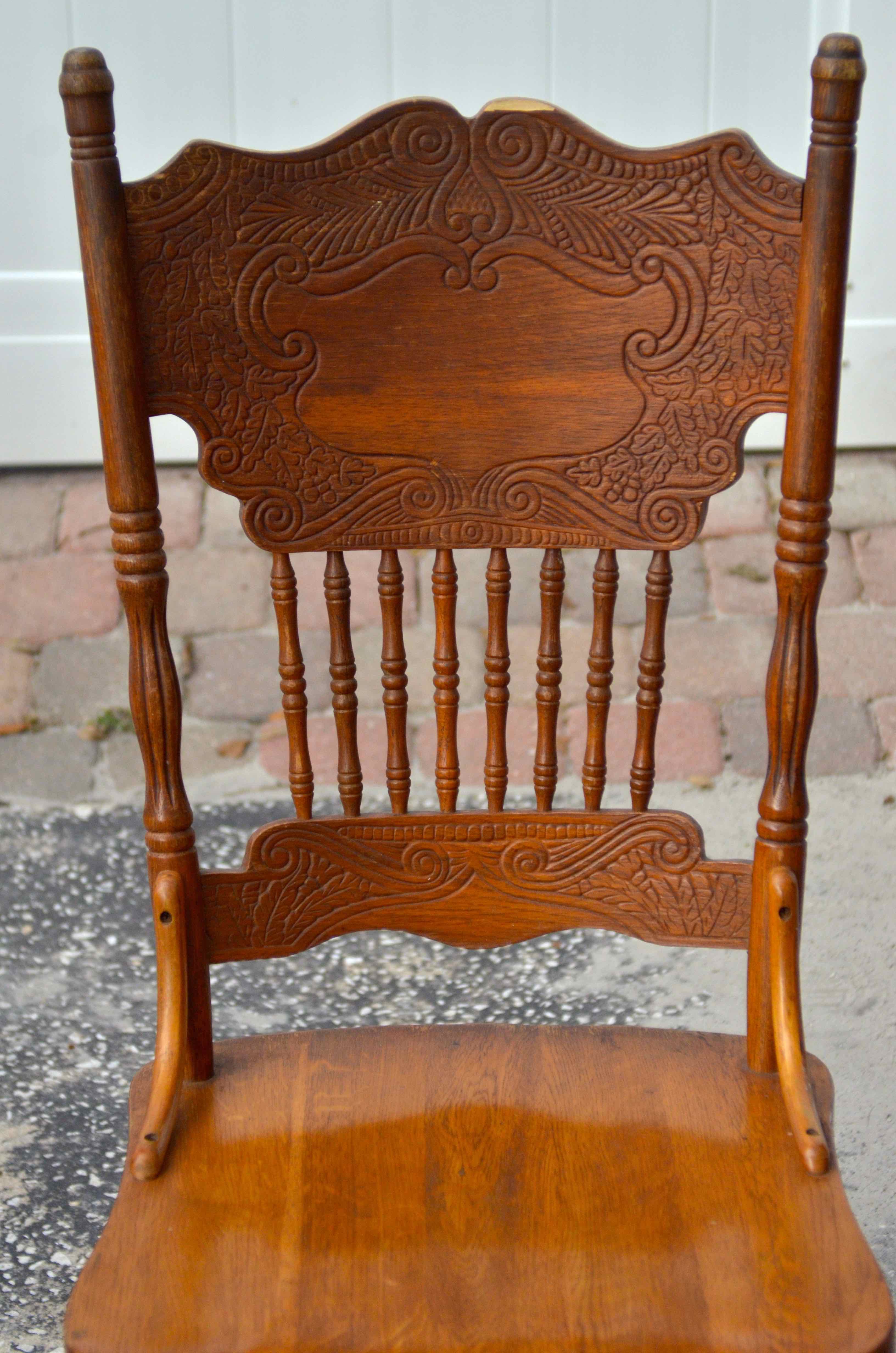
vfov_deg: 20.7
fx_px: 3712
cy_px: 676
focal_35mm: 99
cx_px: 448
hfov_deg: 13.8
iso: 800
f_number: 4.5
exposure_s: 1/3200
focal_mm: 66
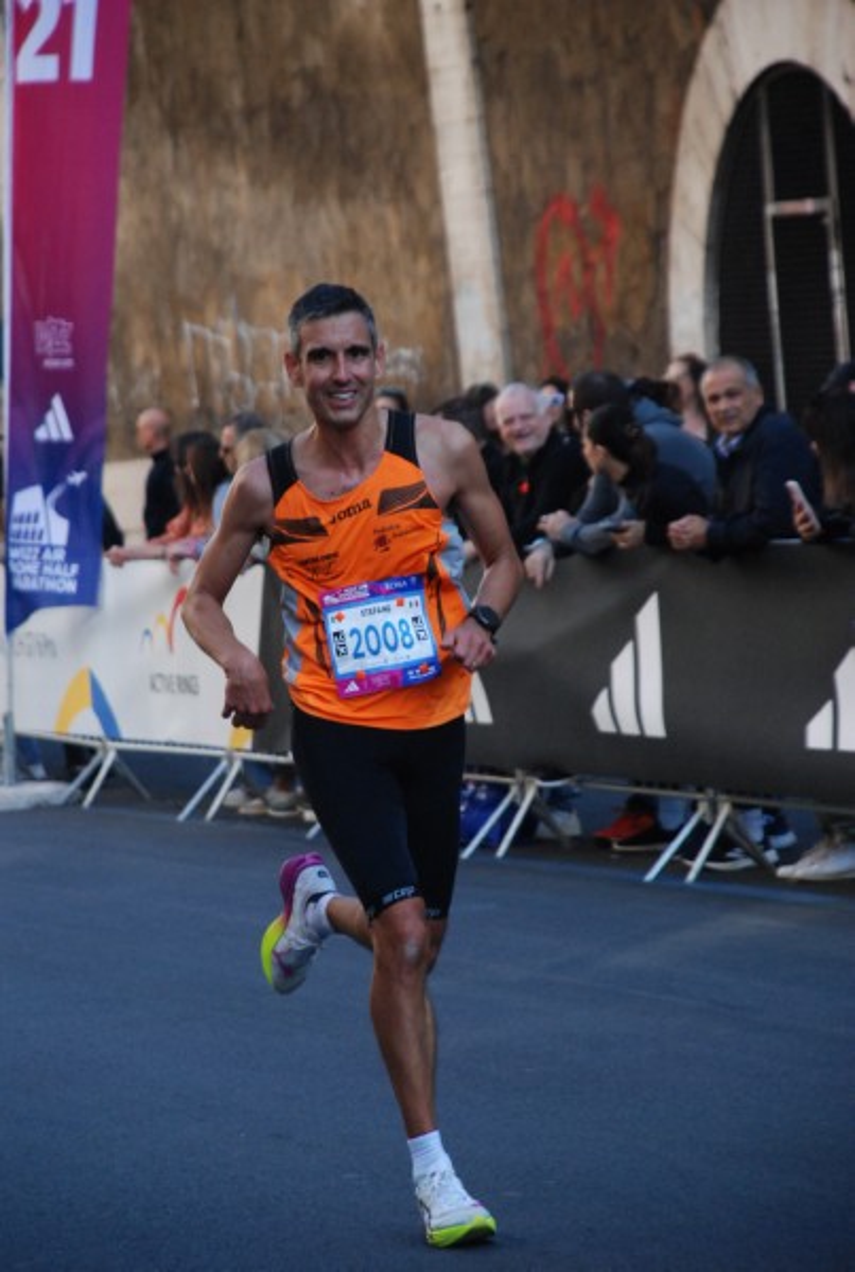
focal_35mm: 202
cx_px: 428
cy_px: 636
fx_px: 7176
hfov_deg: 6.8
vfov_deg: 10.1
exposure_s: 1/500
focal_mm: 135
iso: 1000
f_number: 5.6
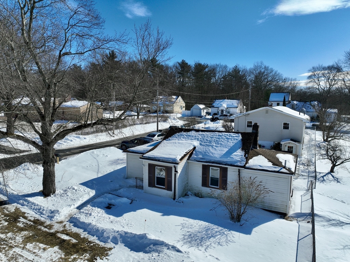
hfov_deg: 71.6
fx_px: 243
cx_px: 175
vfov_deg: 56.8
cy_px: 131
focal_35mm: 24
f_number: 2.8
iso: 120
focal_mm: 12.29
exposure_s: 1/5000
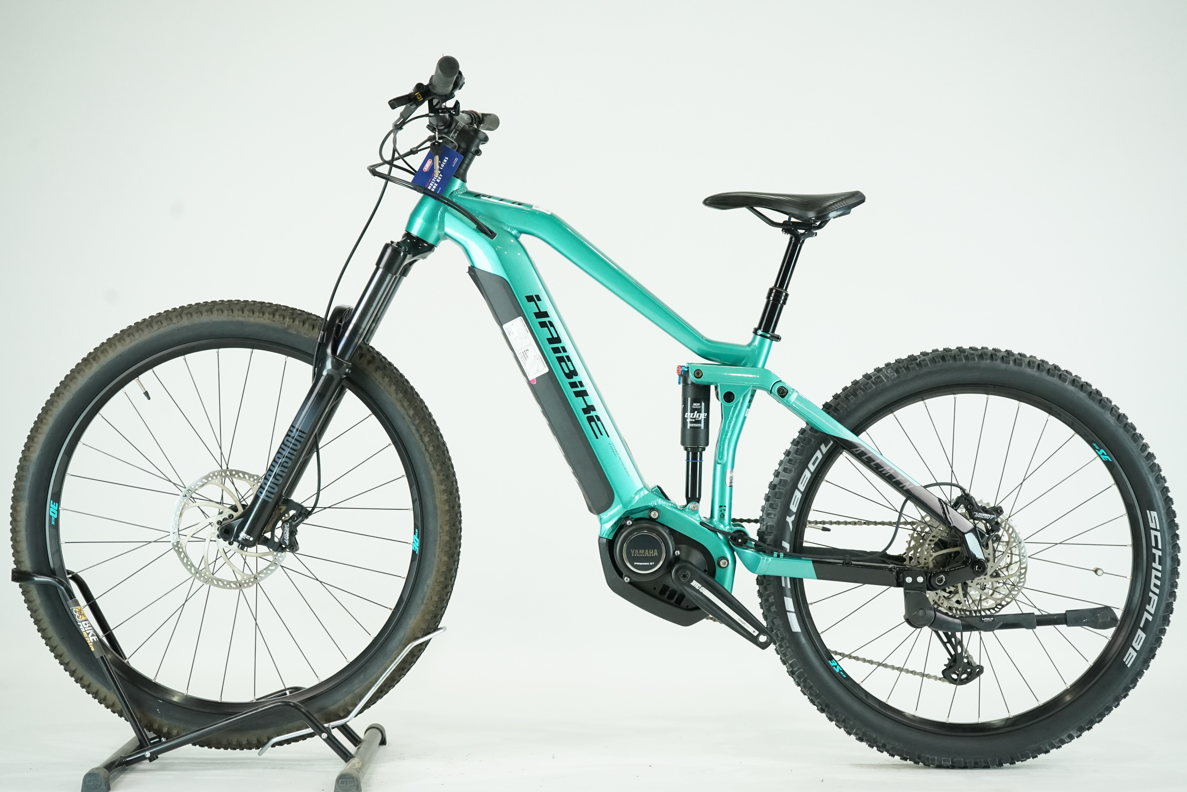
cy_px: 396
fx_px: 1747
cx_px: 594
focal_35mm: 53
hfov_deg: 37.5
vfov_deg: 25.5
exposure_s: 1/200
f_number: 6.3
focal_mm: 53
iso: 2500
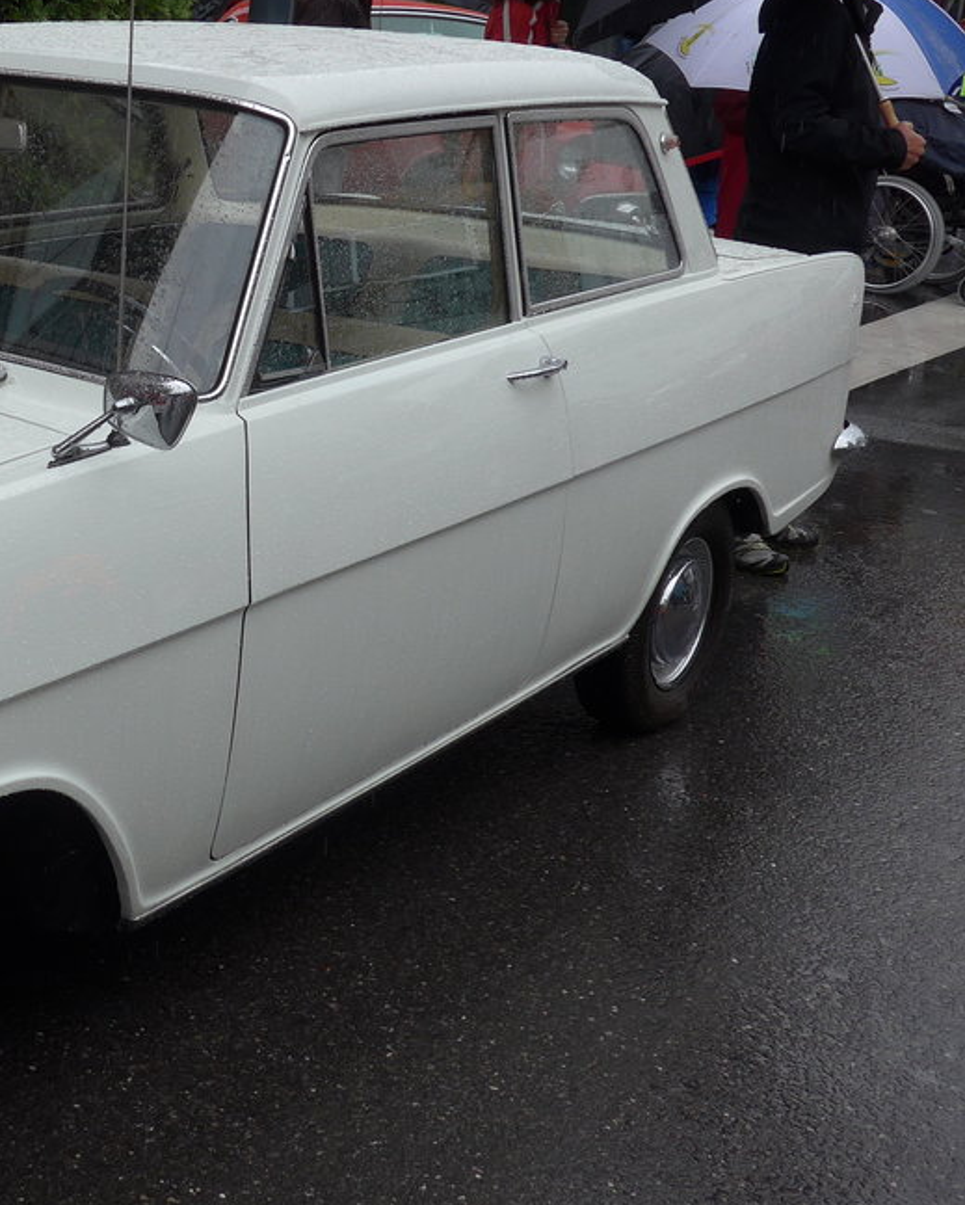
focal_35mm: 56
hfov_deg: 25.1
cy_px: 498
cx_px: -119
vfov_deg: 33.5
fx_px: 1998
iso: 80
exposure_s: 1/320
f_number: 2.8
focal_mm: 6.5
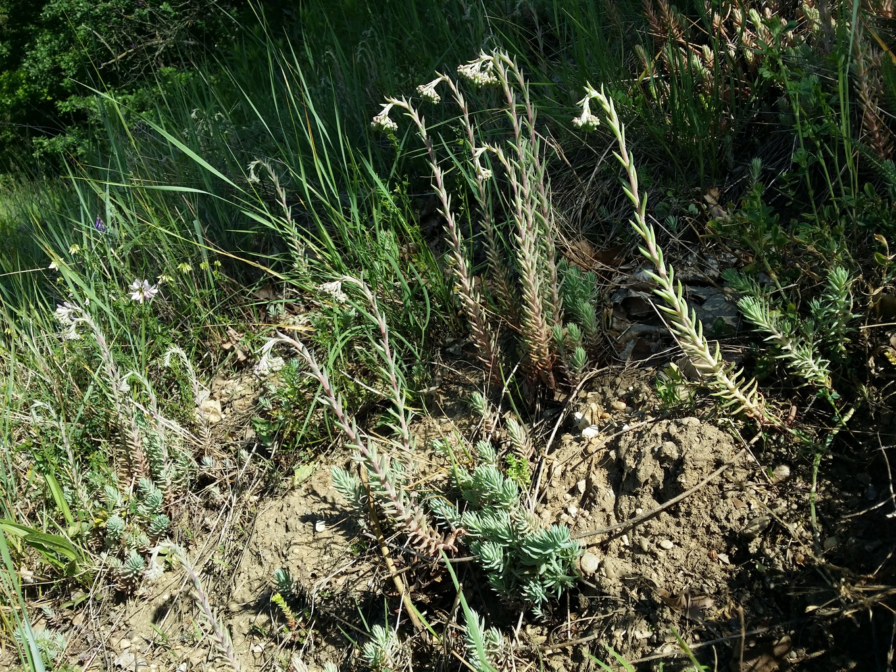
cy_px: 336
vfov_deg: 45.5
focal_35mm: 31
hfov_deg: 58.3
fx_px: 803
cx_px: 448
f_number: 2.2
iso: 50
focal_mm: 4.13
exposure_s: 1/860
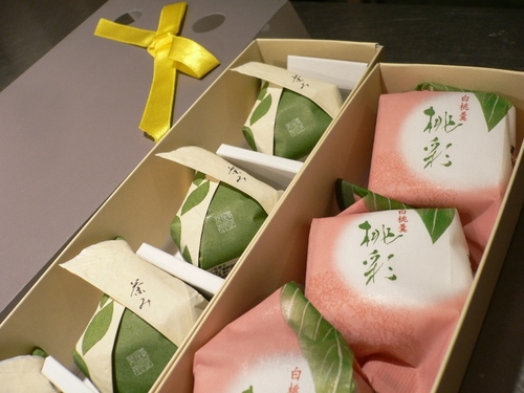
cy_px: 196
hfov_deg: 52.6
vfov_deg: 40.7
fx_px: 530
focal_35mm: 35
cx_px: 262
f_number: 2.8
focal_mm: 5.8
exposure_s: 1/25
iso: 100
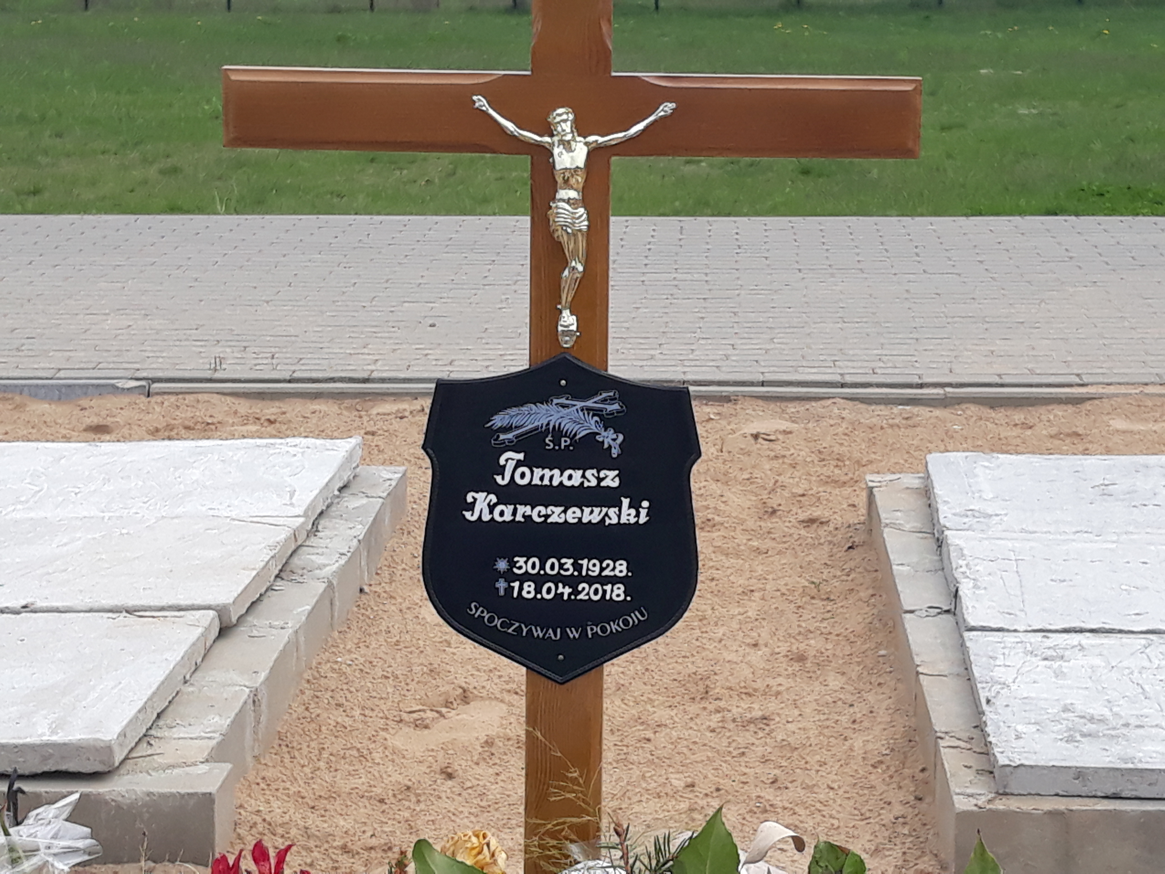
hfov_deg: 65.3
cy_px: 437
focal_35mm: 27
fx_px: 909
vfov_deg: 51.4
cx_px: 582
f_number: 1.7
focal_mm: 3.71
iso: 40
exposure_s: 1/1462
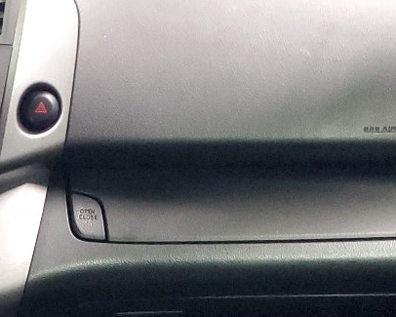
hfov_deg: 17.6
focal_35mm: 100
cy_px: 514
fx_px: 1172
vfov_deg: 14.1
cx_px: -161
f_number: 1.5
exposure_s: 1/15
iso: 513
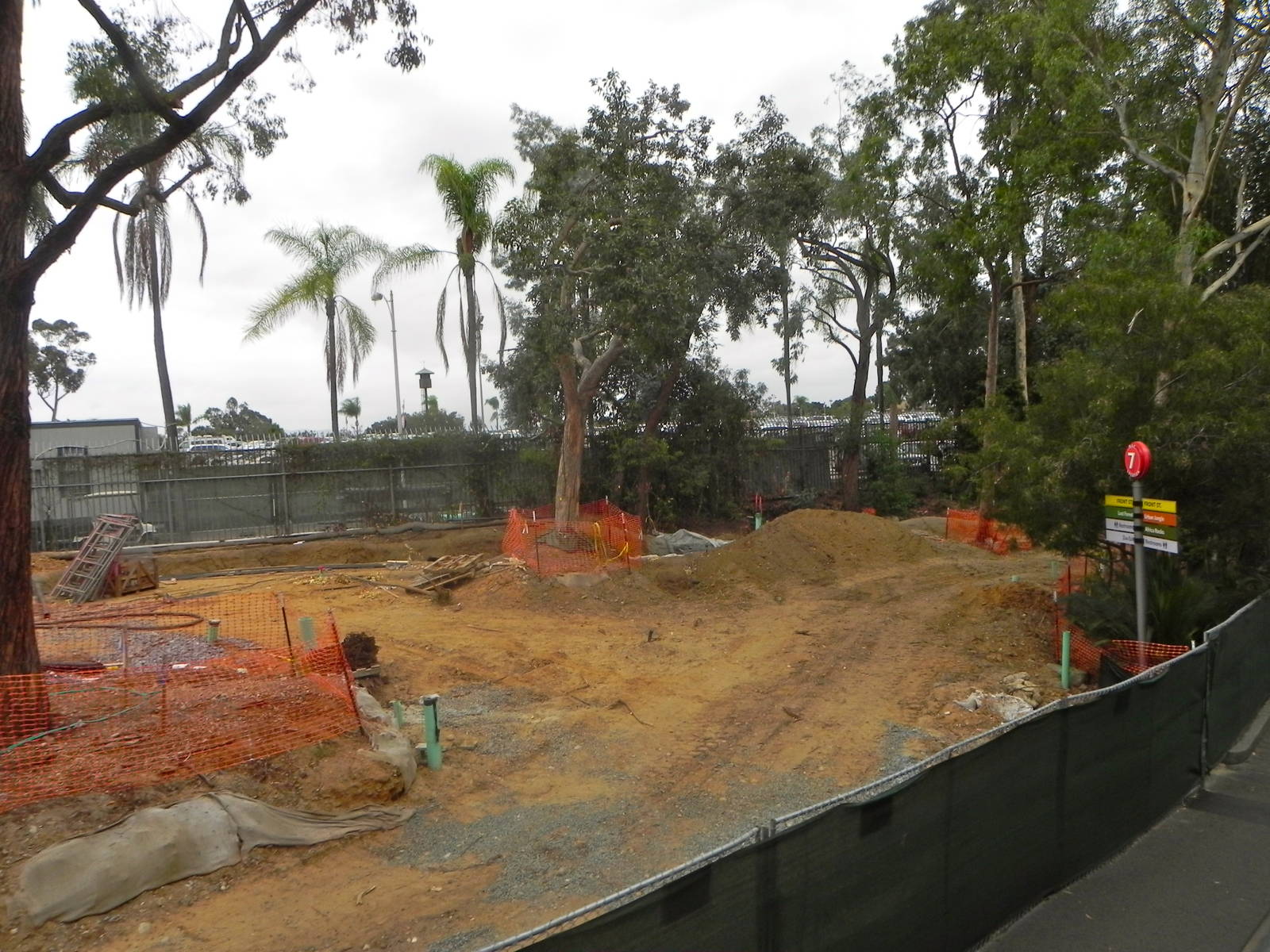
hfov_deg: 67.3
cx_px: 635
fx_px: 954
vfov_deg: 53.1
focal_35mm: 26
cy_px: 476
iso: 160
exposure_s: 1/246
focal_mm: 4.6
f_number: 6.3
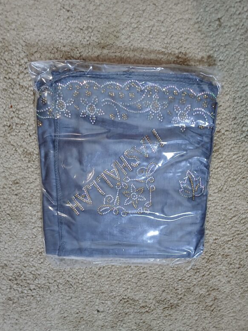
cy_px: 169
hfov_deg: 51.4
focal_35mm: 27
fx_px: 258
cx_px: 121
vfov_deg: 65.3
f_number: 1.8
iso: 320
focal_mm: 3.98
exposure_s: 1/24
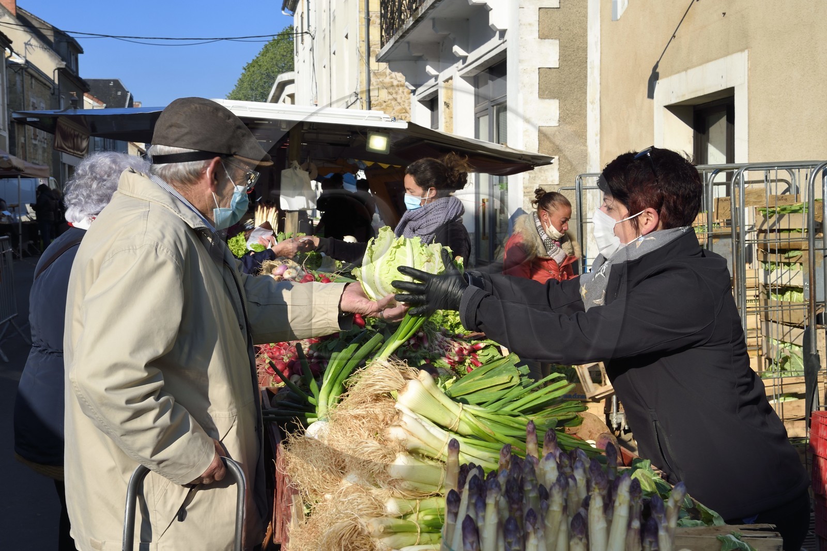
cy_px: 276
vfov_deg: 27.0
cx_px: 414
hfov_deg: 39.6
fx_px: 1149
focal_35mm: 50
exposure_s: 1/100
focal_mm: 50
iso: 200
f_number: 16
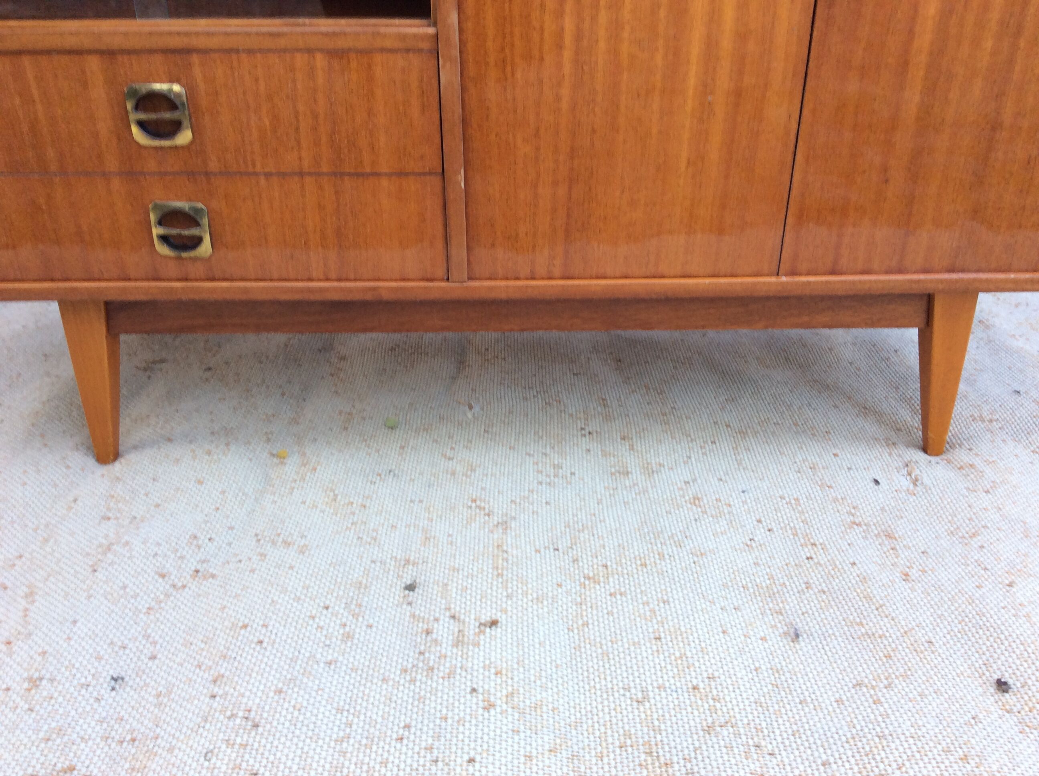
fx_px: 959
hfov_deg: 56.9
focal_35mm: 32
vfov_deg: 44.1
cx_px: 520
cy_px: 388
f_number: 2.4
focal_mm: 3.3
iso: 32
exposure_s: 1/25
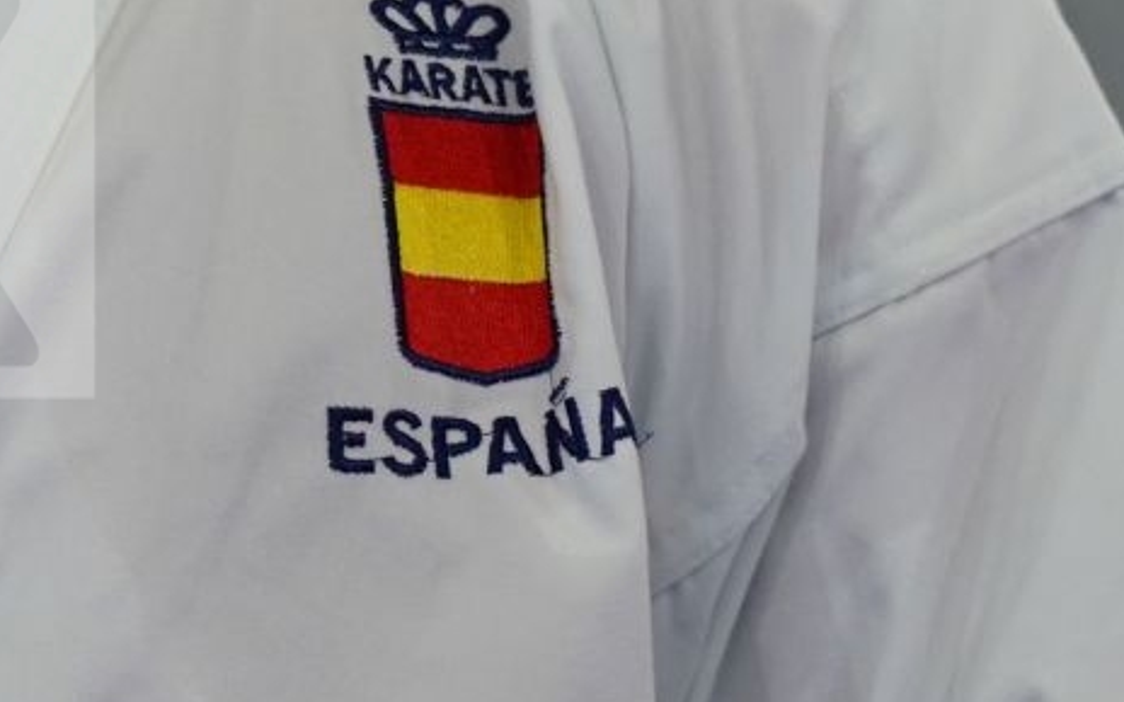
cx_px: -131
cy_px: -683
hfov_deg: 0.9
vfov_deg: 0.6
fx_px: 72630
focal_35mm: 2371
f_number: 2.8
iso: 400
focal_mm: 400
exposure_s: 1/320
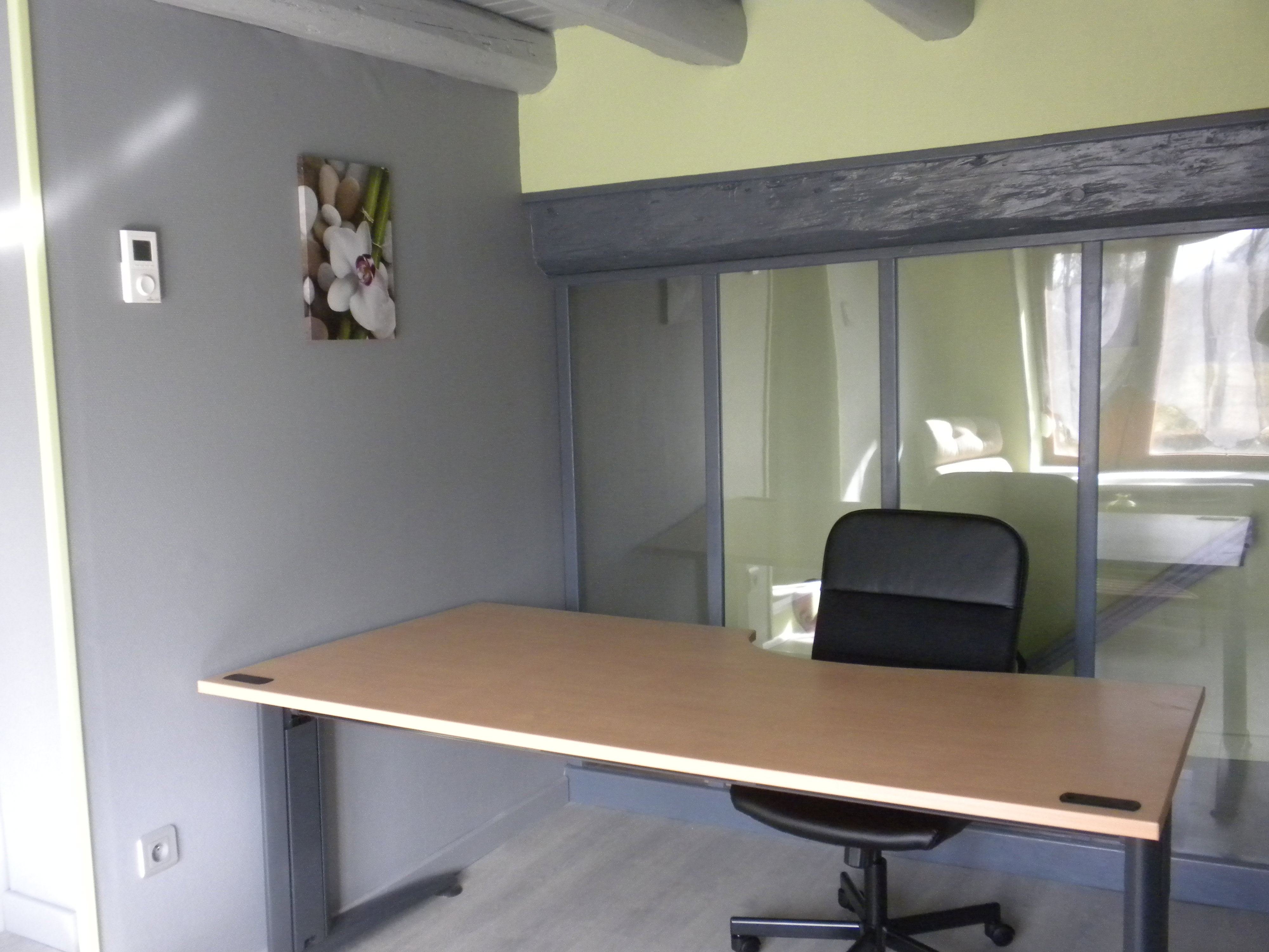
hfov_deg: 50.1
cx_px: 634
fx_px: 1356
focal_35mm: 37
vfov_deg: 38.7
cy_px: 476
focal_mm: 6.6
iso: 400
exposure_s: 1/43.7
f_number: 3.5
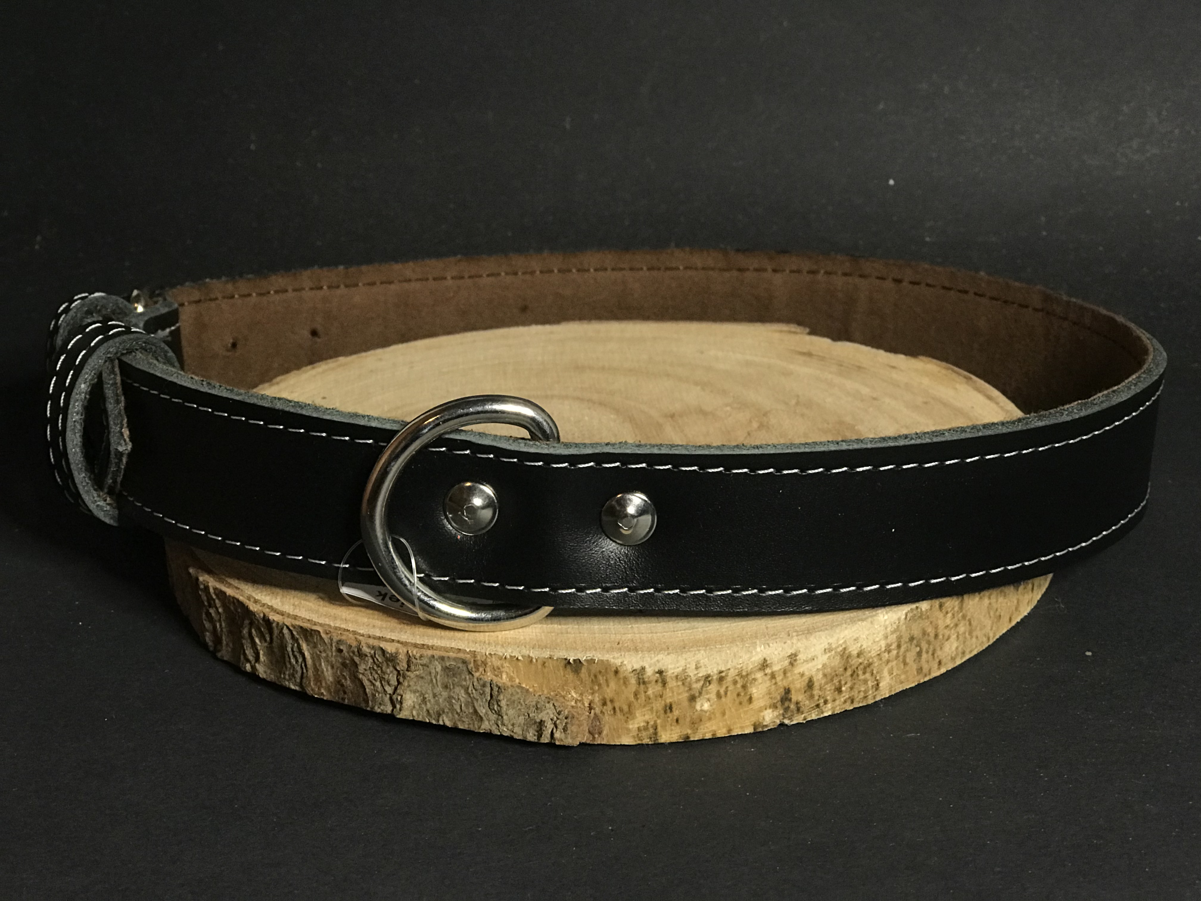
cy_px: 450
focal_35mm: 57
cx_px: 600
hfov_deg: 33.8
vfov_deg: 25.7
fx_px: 1978
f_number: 2.8
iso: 250
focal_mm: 6.6
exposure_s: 1/50
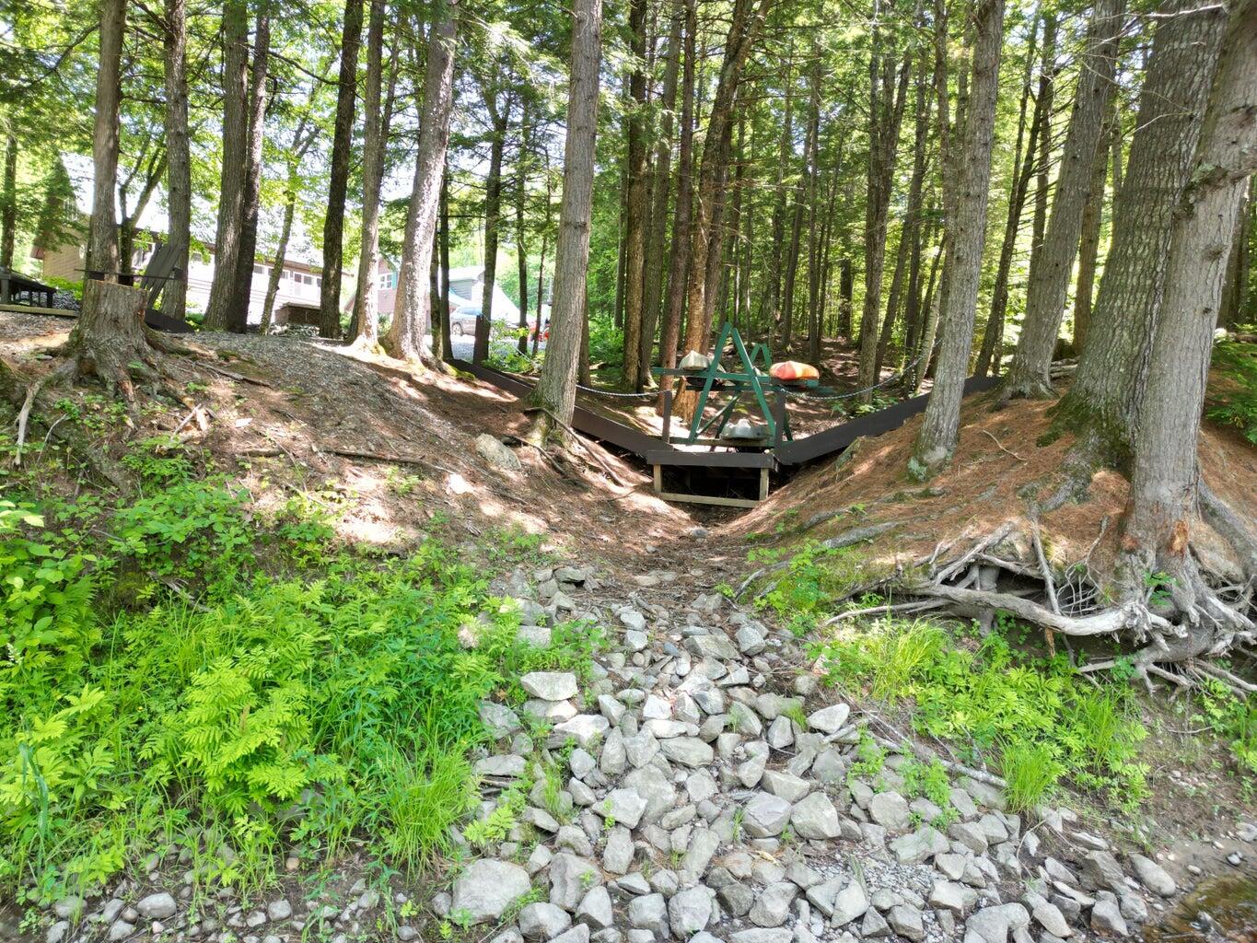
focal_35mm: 24
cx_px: 628
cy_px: 472
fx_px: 872
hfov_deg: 71.6
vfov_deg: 56.8
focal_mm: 6.72
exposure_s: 1/120
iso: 140
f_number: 1.7
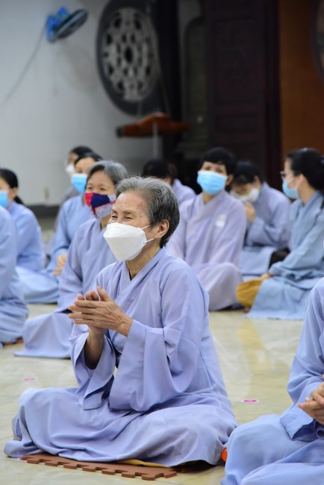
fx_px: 1618
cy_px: 242
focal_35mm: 120
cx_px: 162
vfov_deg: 17.1
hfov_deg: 11.4
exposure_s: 1/125
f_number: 5
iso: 8000
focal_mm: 120
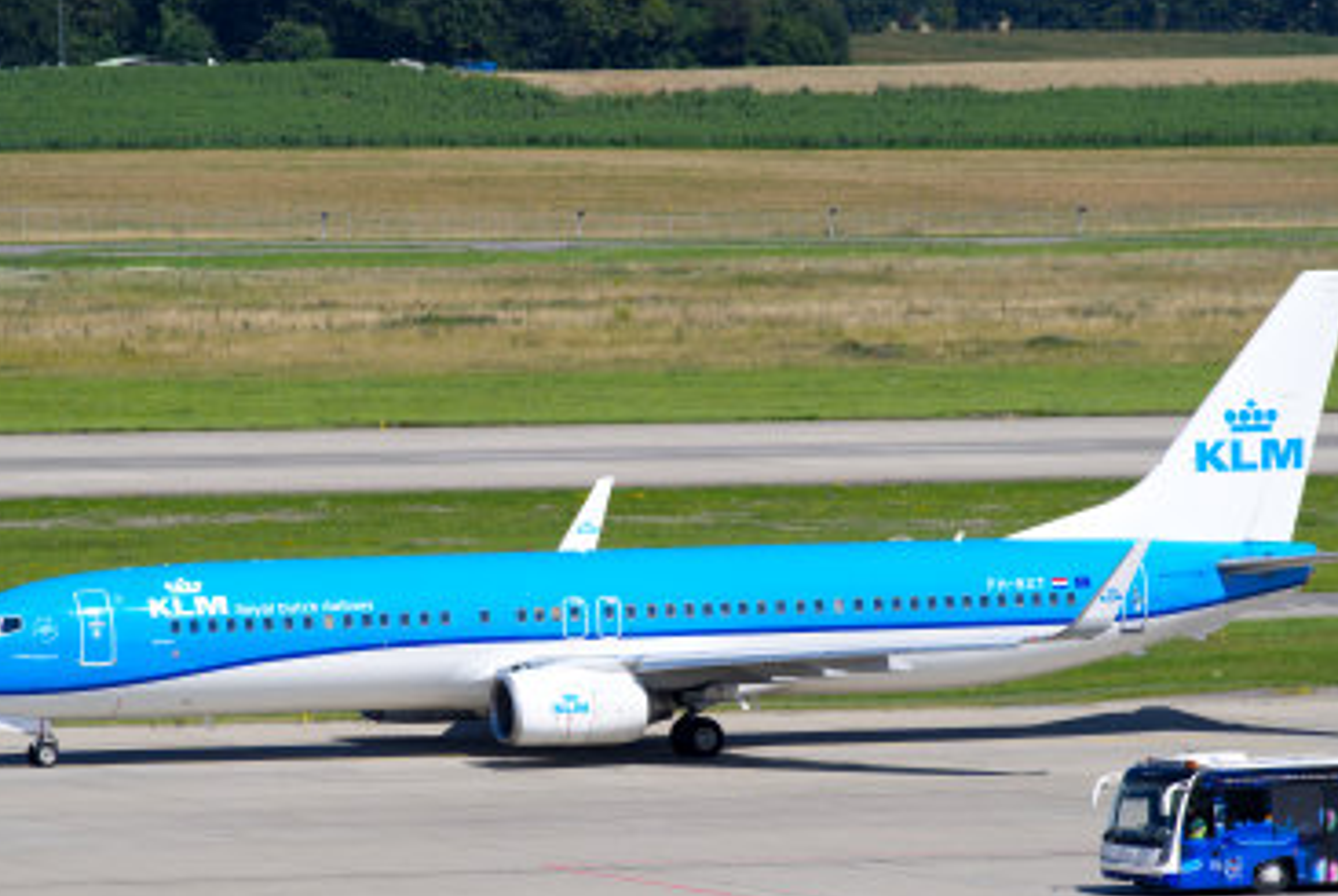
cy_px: 609
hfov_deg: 6.2
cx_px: 621
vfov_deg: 4.1
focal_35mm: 334
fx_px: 12428
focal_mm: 200
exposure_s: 1/1250
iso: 100
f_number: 4.5
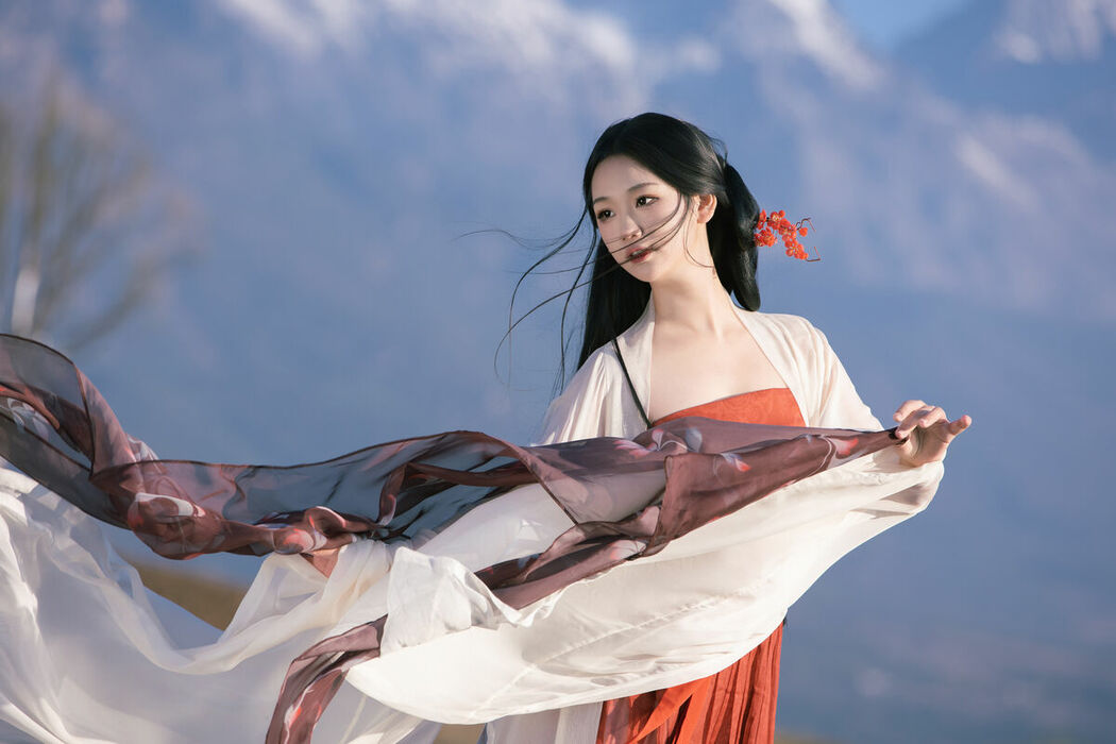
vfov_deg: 7.2
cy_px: 372
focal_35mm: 190
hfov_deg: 10.8
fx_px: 5890
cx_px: 558
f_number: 5
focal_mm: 190
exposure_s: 1/800
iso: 200
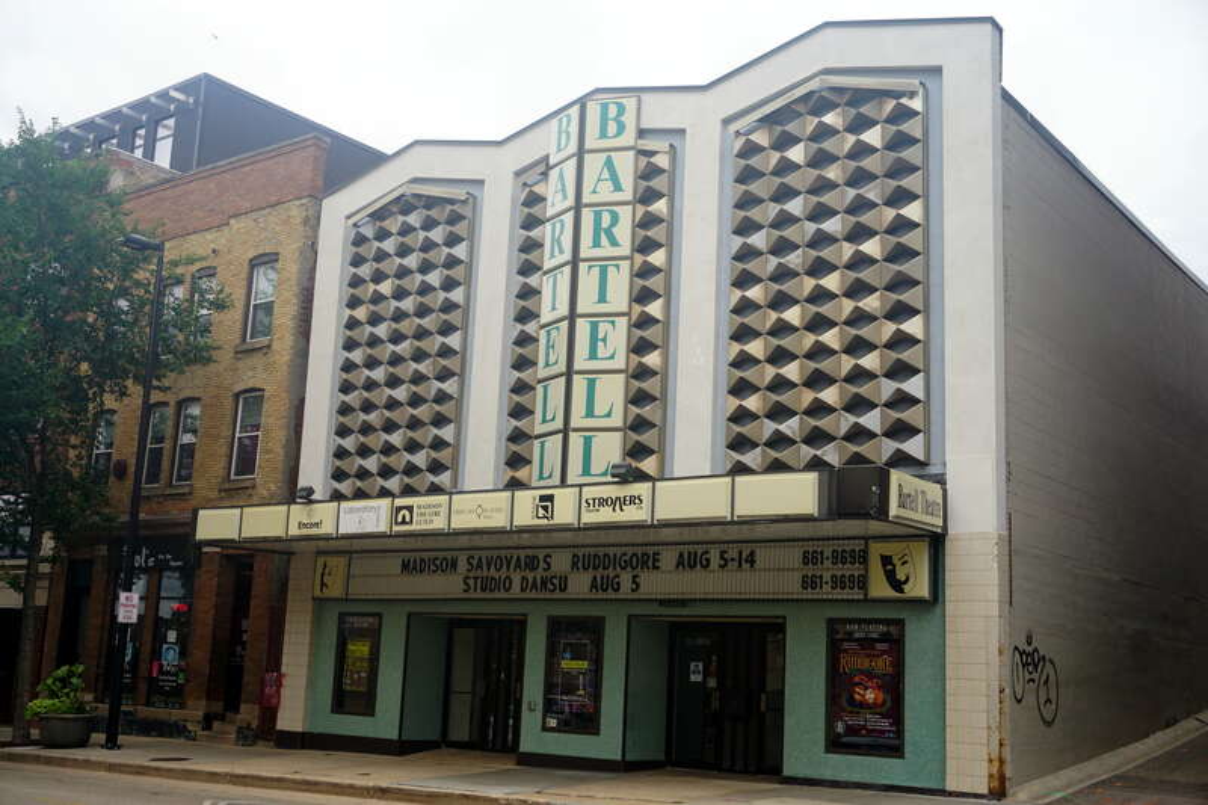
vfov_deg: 33.0
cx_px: 604
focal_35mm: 40
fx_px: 1359
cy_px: 402
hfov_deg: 47.9
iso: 100
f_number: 9
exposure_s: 1/100
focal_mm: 27
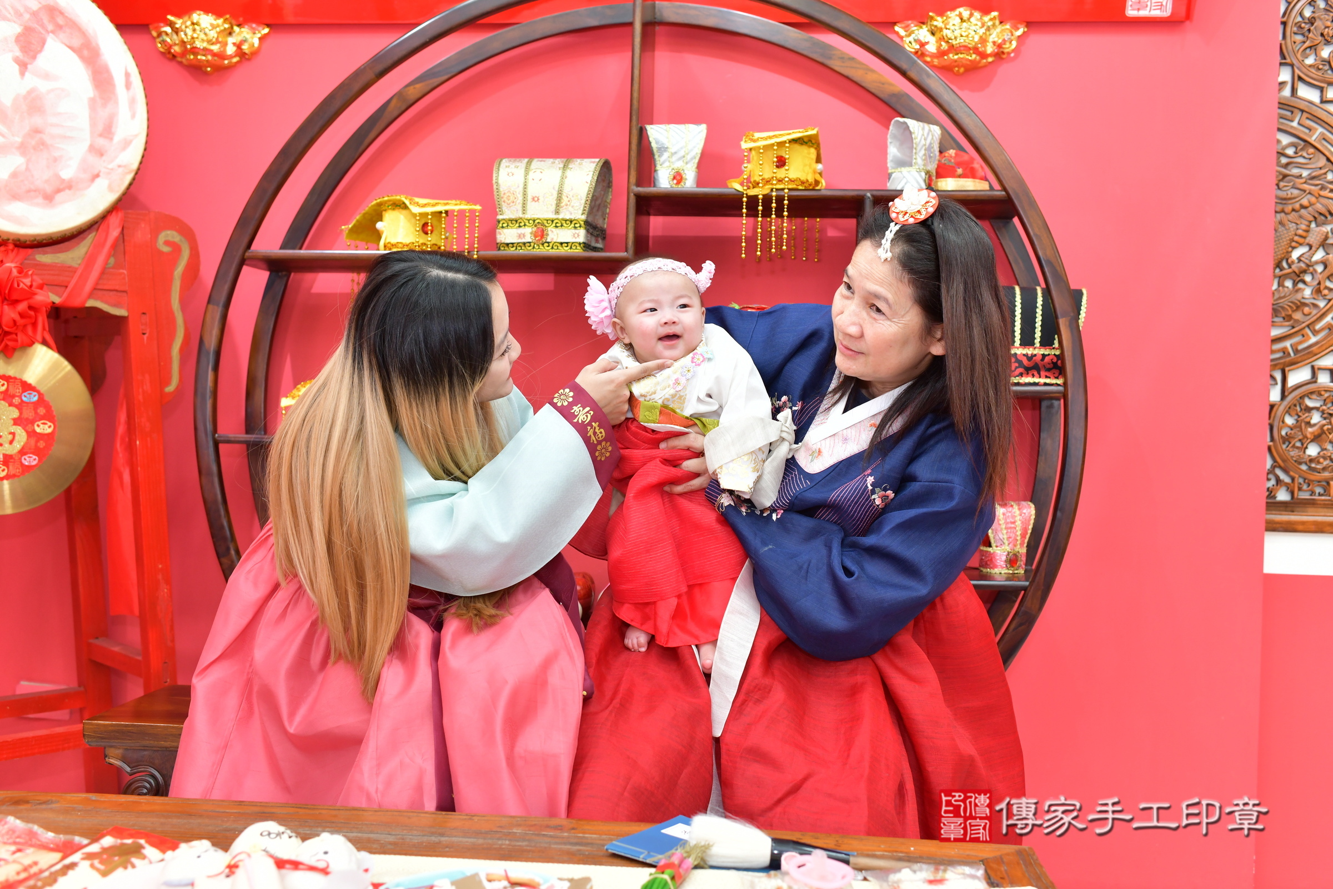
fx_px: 1296
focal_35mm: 35
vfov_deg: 37.9
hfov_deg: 54.4
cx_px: 666
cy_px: 444
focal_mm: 35
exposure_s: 1/200
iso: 800
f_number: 4.5
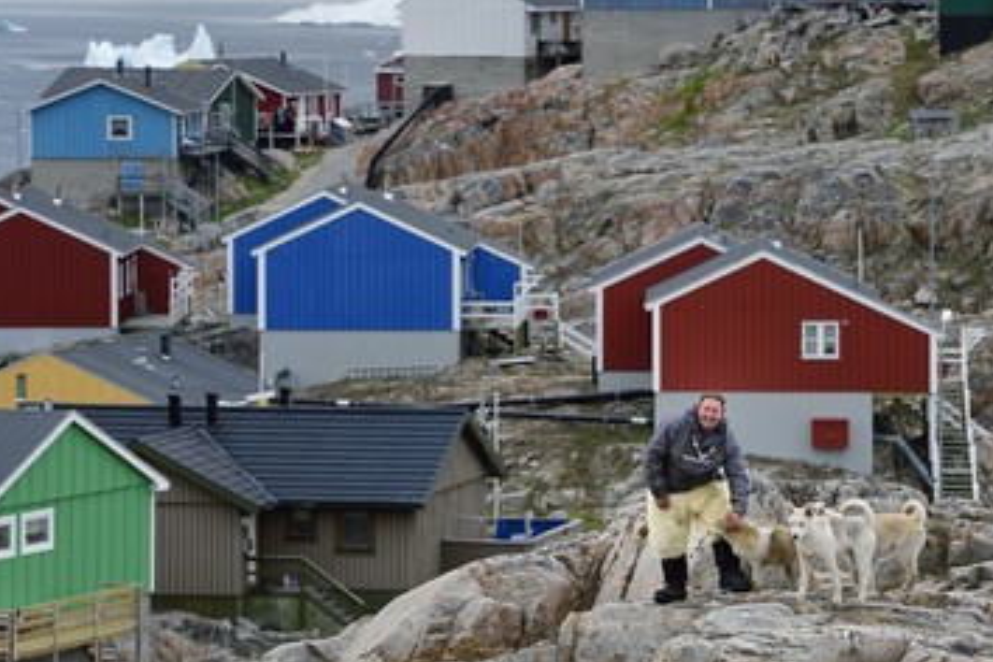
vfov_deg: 7.7
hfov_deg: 11.5
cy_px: 278
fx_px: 4909
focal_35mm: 178
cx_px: 575
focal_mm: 150
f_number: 7.1
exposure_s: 1/400
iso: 400
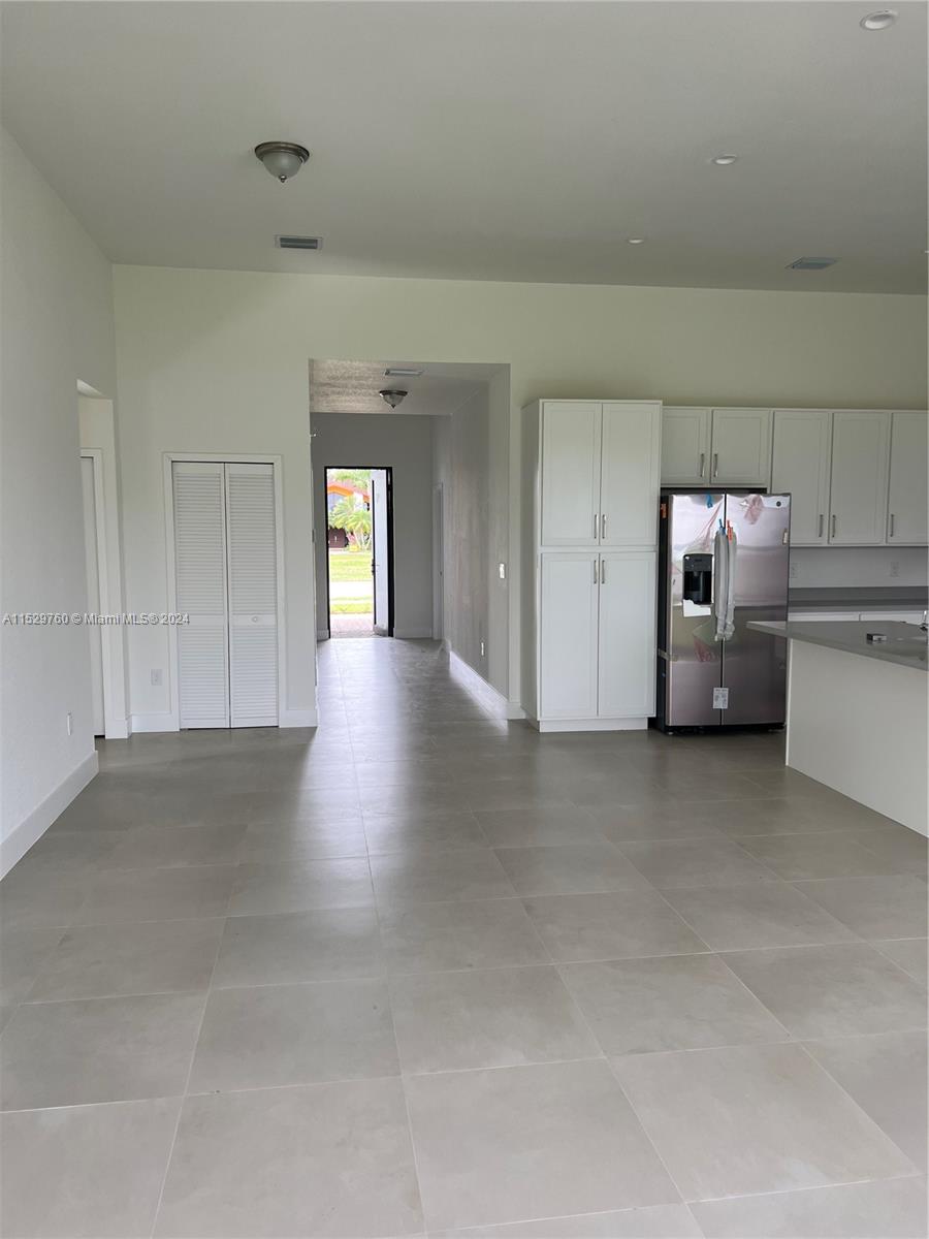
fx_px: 930
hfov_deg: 53.1
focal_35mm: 26
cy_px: 620
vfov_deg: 67.3
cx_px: 464
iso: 50
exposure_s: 1/171
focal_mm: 5.7
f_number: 1.5
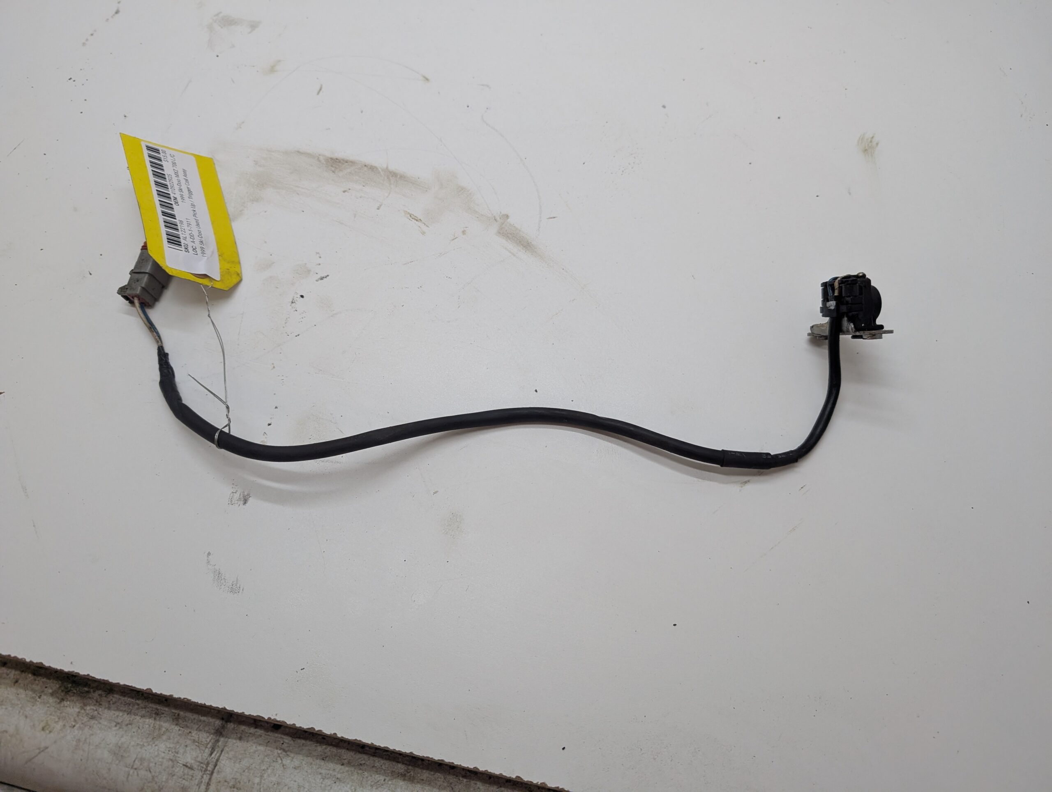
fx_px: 730
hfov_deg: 71.5
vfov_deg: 56.9
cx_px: 526
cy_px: 396
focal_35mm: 24
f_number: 1.68
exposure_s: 1/318
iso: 179
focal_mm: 6.9
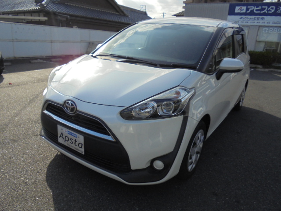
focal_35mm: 26
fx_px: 211
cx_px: 140
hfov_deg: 67.3
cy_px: 106
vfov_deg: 53.1
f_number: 3.5
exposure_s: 1/800
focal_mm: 4.6
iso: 100
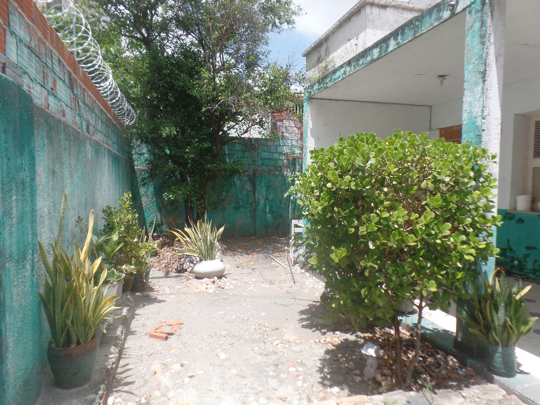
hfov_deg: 73.9
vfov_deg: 58.9
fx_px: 359
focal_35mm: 23
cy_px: 202
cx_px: 270
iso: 80
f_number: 3.5
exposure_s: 1/750
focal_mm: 4.1
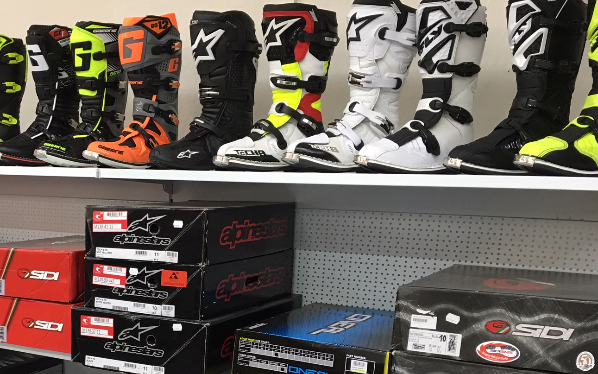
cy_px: 344
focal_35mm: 48
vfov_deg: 25.9
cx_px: 138
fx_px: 782
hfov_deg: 40.5
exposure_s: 1/17
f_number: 2.2
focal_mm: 4.15
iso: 64
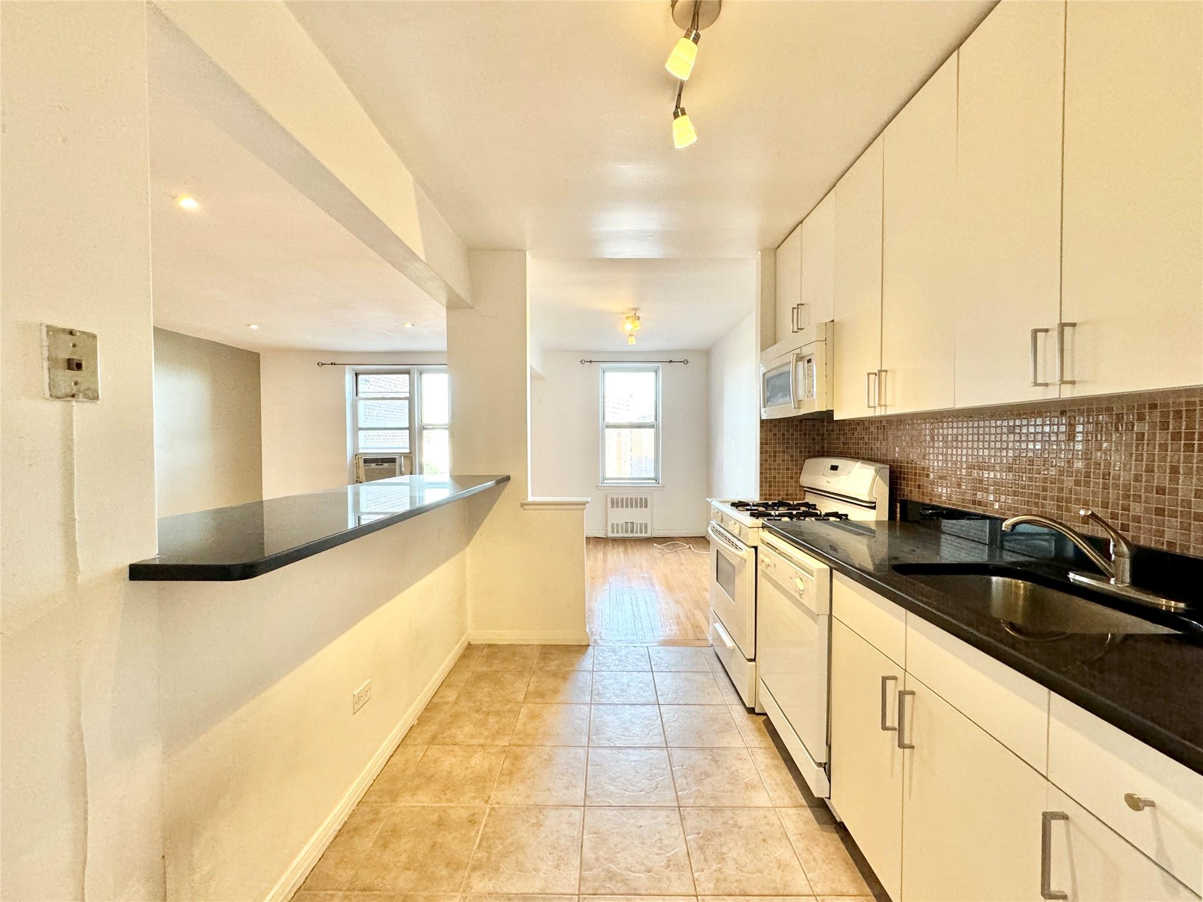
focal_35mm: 14
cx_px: 602
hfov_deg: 102.1
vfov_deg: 85.7
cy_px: 451
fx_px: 487
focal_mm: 2.22
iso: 250
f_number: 2.2
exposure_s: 1/120
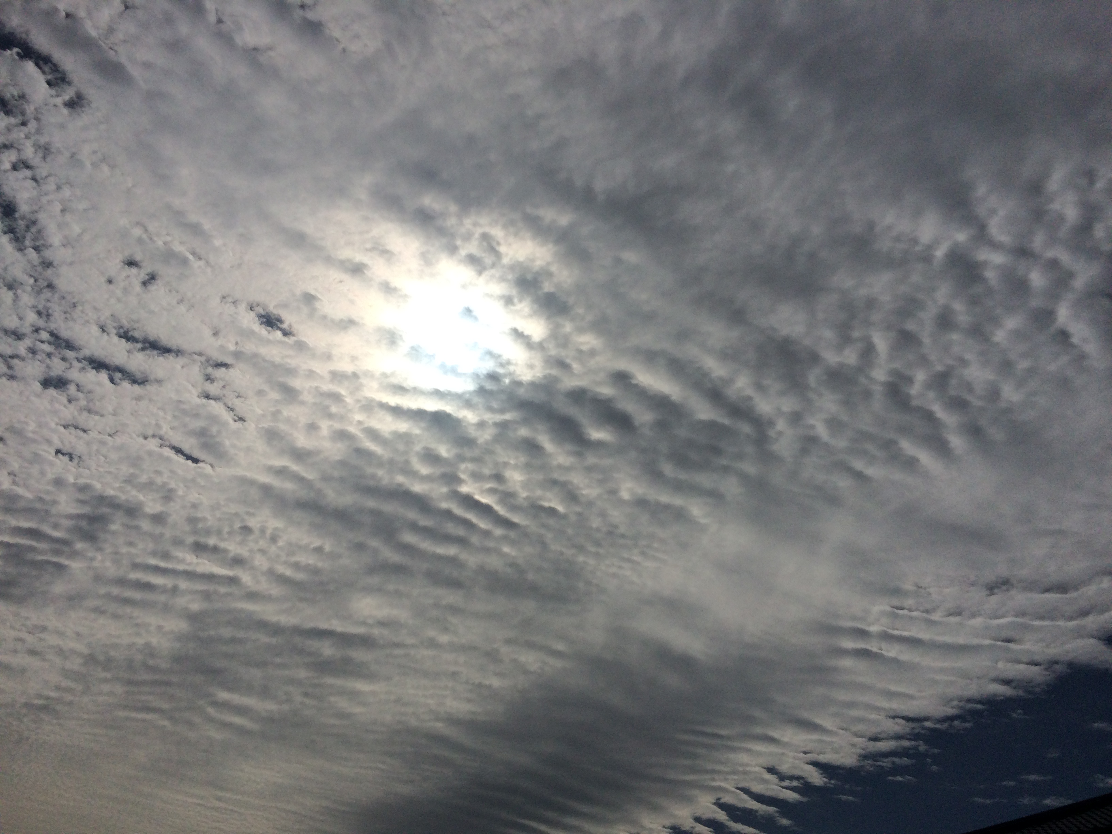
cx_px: 556
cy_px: 417
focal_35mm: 29
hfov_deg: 61.7
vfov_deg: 48.2
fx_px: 932
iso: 50
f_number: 2.2
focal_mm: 4.15
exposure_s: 1/41667
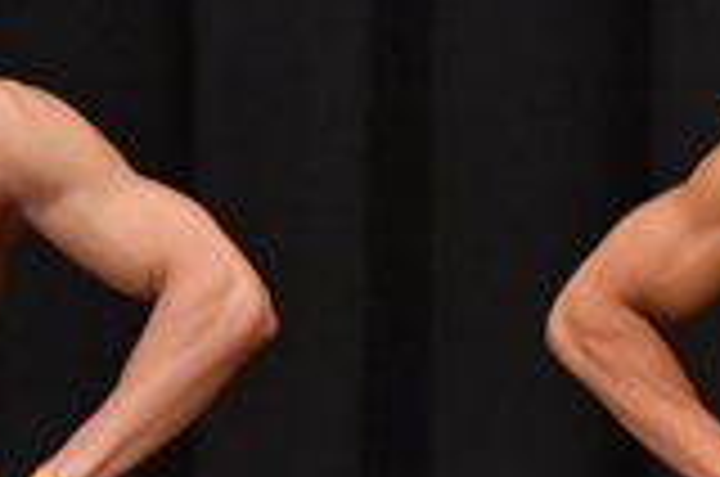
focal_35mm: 980
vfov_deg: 1.4
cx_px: 1523
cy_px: 819
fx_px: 19561
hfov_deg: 2.1
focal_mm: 135
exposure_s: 1/400
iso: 6400
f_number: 5.6
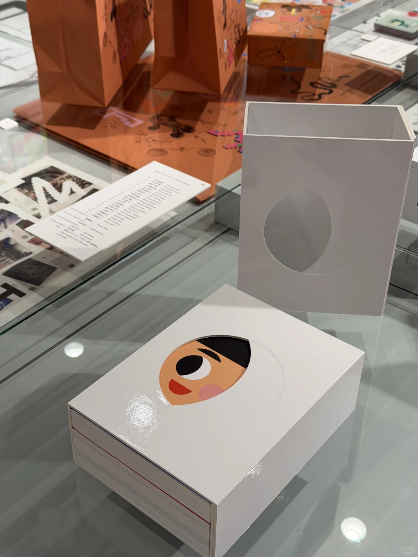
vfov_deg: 39.7
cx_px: 209
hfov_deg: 30.3
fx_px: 773
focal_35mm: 48
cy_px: 278
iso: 50
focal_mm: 6.76
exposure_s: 1/100
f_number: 1.78
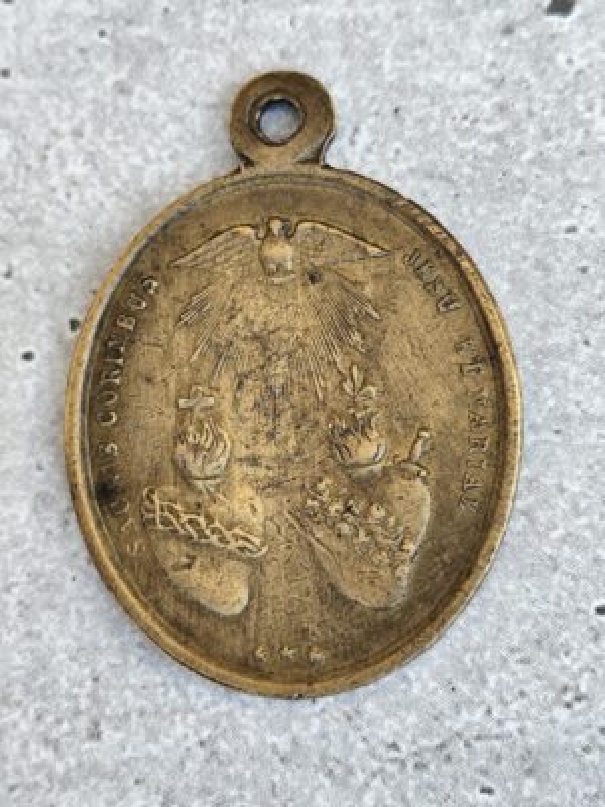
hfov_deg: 15.9
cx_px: 302
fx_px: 2167
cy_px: 404
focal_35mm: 93
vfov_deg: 21.1
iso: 64
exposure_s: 1/100
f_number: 1.65
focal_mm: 6.19
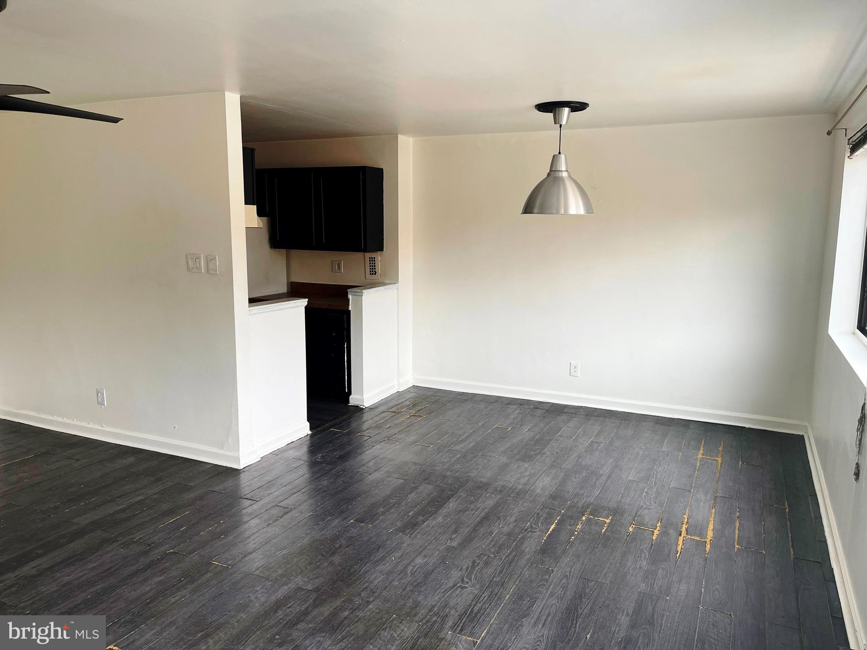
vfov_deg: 54.9
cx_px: 434
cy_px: 325
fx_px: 626
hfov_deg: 69.4
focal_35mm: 25
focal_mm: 5.1
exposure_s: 1/121
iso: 80
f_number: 1.6
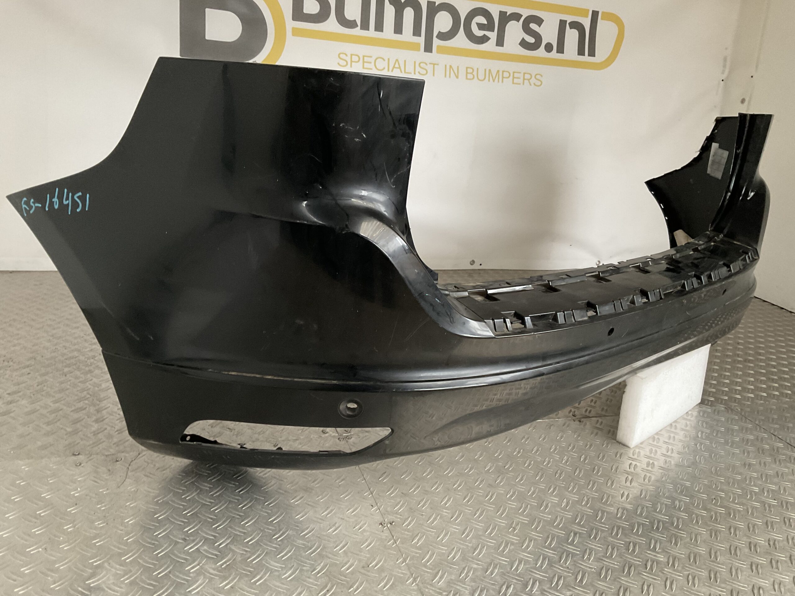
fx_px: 666
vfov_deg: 48.2
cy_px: 298
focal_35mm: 29
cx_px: 398
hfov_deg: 61.7
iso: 250
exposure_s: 1/50
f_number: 1.8
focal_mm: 3
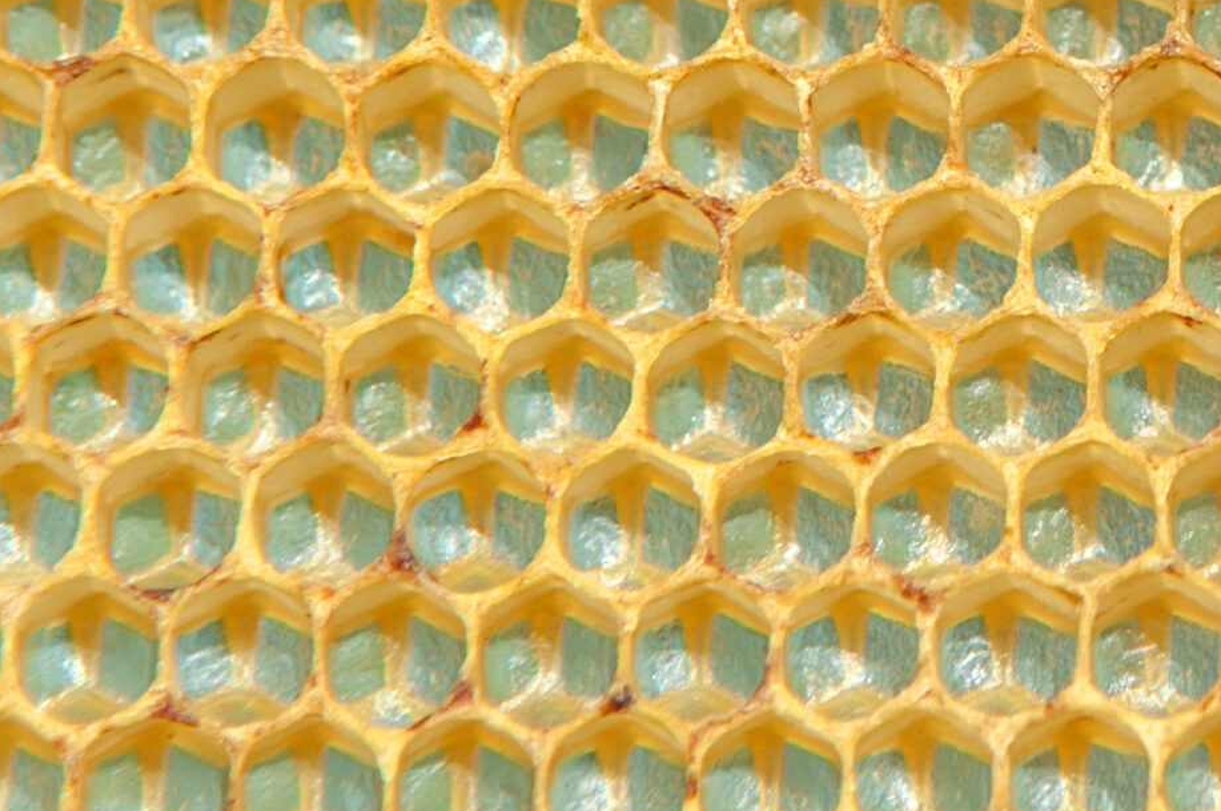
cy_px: -308
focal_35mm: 230
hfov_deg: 8.8
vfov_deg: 5.9
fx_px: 7805
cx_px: 1650
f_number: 5.6
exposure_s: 1/800
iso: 200
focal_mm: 55
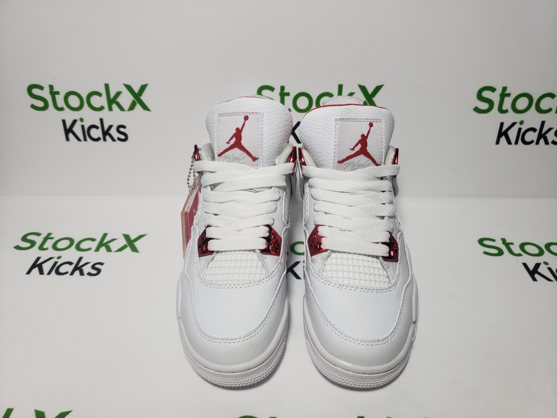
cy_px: 209
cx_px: 278
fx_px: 418
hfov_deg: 67.3
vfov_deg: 53.1
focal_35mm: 26
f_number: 1.5
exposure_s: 1/661
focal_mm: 4.3
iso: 50
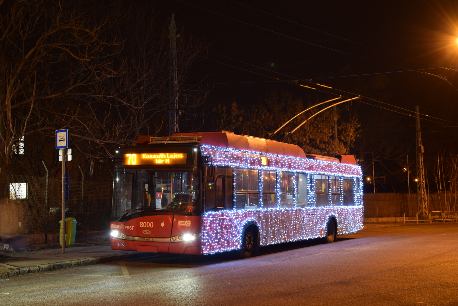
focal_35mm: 51
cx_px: 229
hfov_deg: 38.9
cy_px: 153
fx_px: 649
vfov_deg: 26.5
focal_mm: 34
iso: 200
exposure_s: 1.3
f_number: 6.3
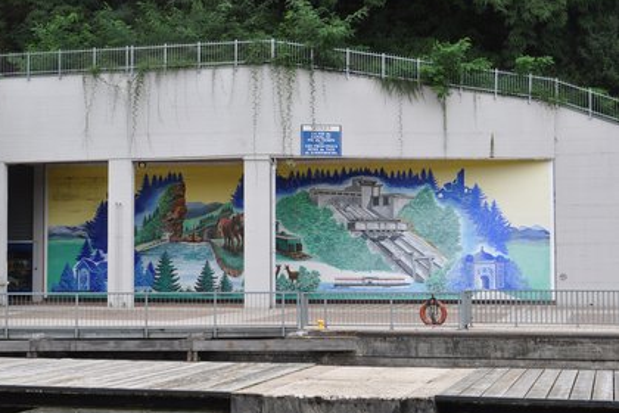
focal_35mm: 69
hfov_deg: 29.2
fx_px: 1186
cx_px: 281
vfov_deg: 19.7
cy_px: 190
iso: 200
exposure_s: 1/250
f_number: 8
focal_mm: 42
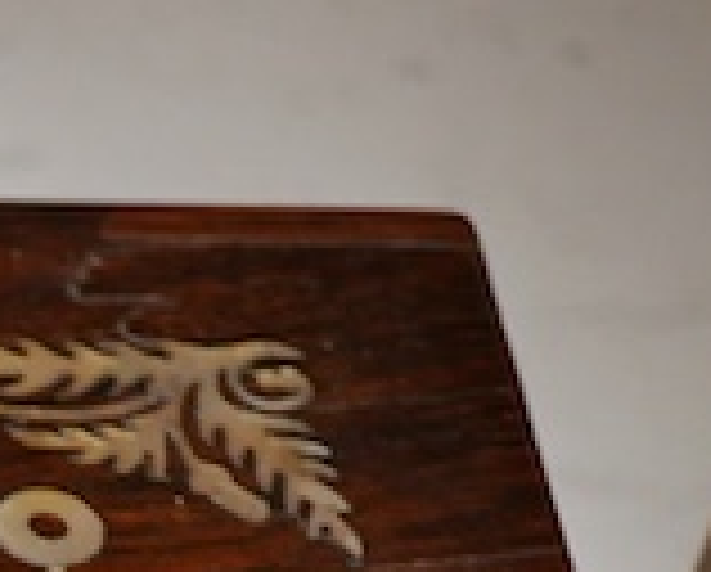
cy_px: 1189
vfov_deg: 6.3
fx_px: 5060
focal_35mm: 240
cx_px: -1084
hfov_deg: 7.4
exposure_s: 1/125
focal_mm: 30
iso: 1250
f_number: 7.1
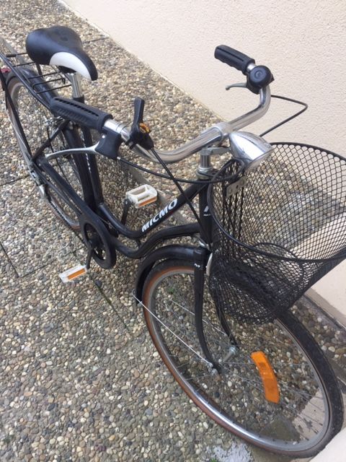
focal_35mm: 29
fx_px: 386
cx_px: 173
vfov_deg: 61.7
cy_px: 231
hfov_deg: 48.2
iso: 50
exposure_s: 1/100
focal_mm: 4.15
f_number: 2.2
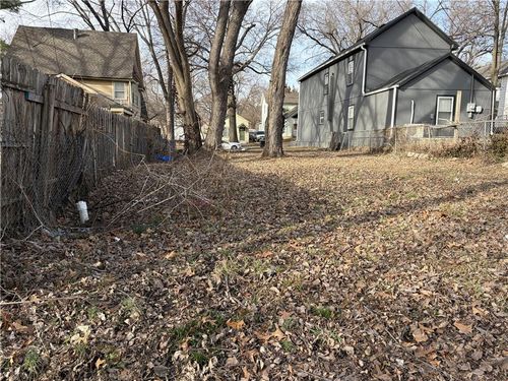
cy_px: 190
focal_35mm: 26
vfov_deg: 53.1
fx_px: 382
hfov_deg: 67.3
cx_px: 254
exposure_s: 1/739
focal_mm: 5.96
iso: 50
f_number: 1.6
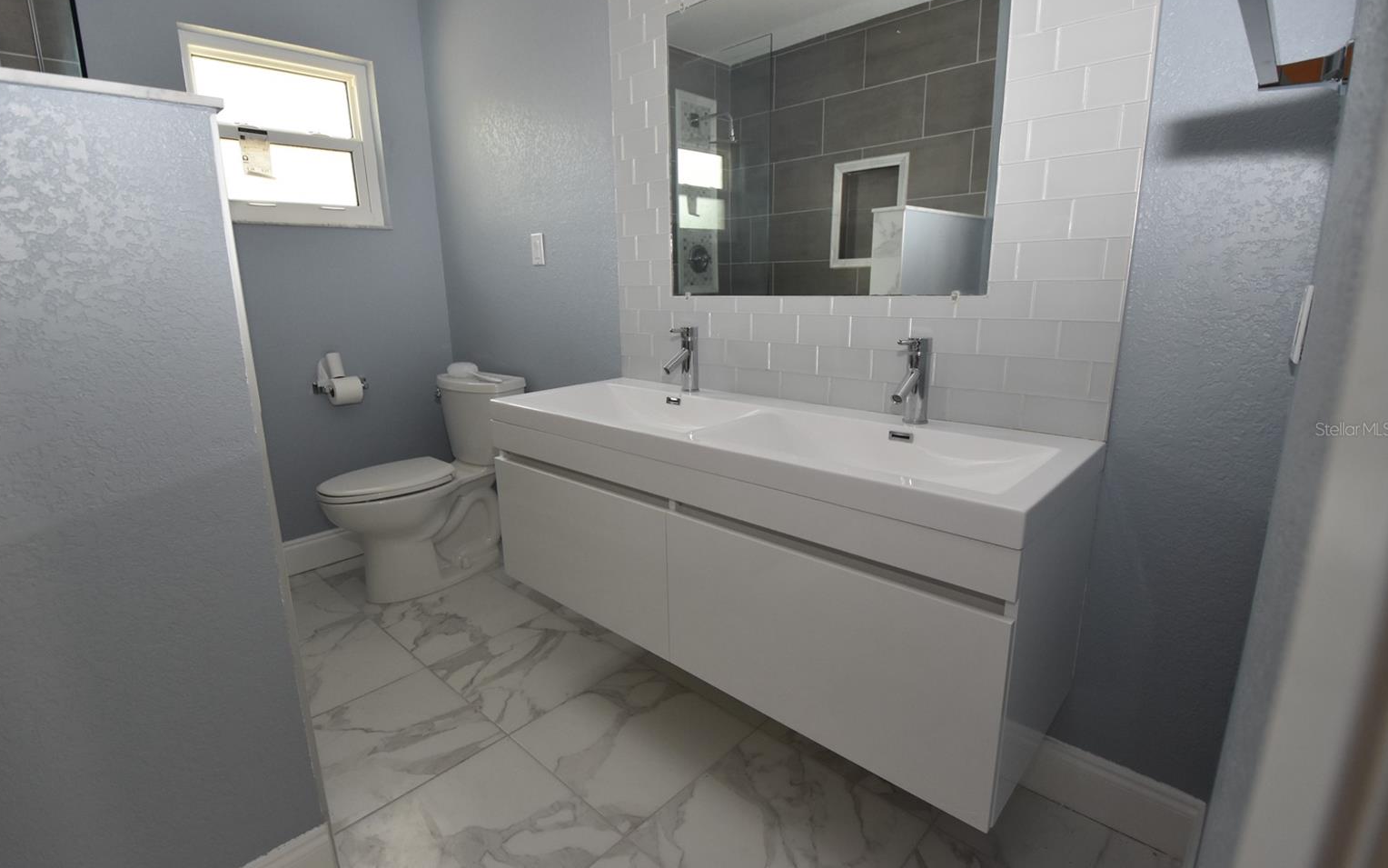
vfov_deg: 71.3
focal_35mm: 16
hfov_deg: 97.8
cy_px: 429
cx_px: 669
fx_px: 605
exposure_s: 1/80
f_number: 4.5
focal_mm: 10
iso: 800
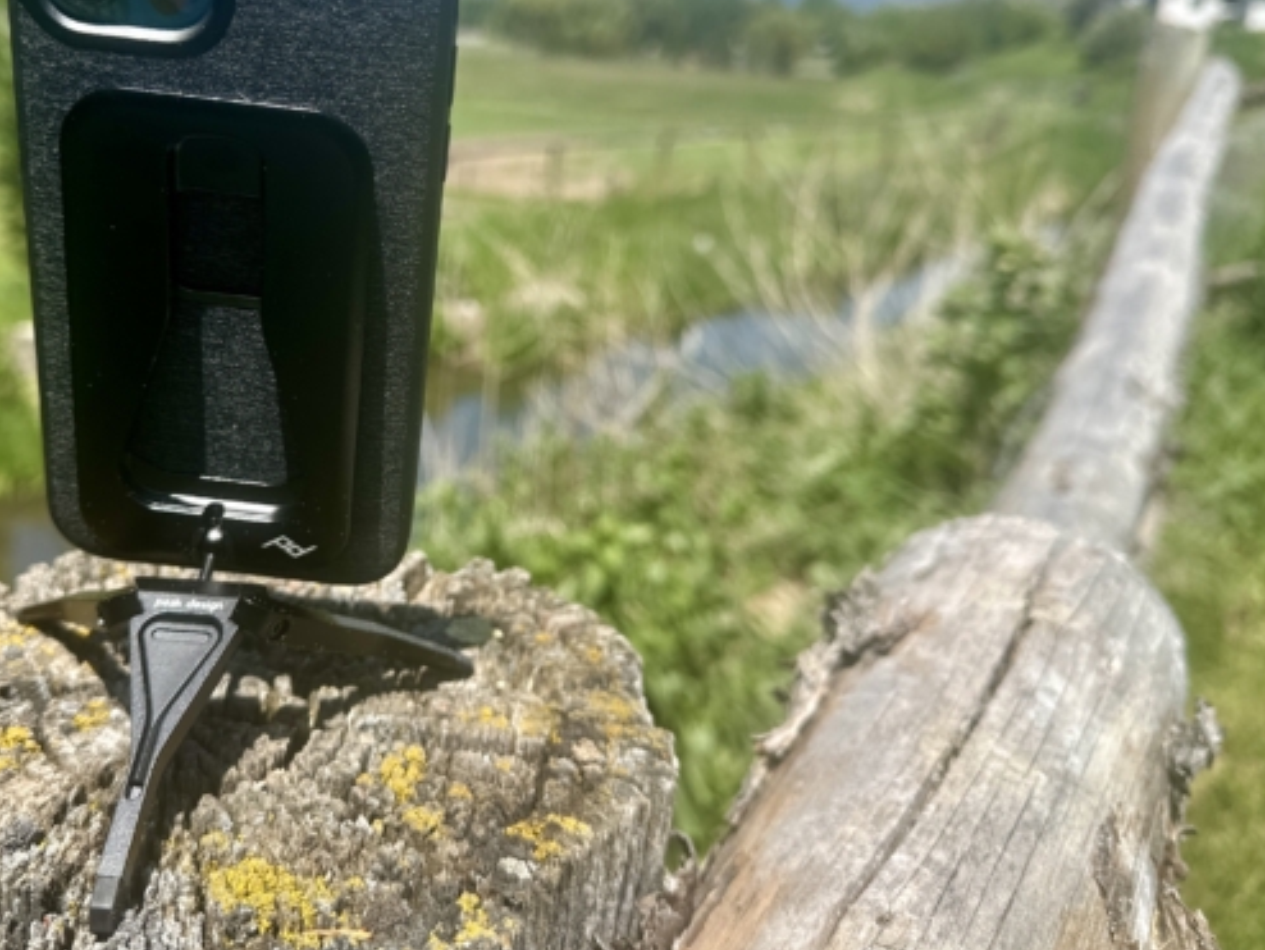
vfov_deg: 41.4
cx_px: 453
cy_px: 339
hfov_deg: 53.2
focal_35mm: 34
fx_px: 1243
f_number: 1.78
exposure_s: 1/3356
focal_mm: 6.86
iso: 80
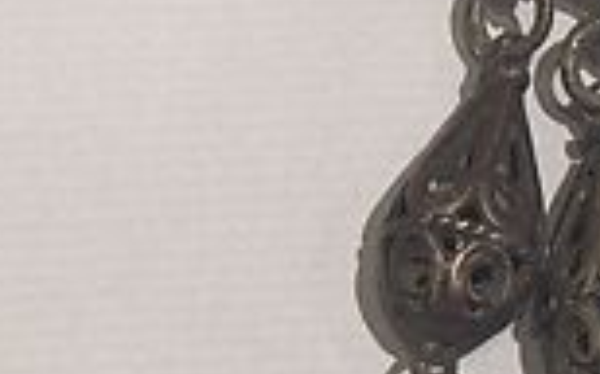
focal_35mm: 120
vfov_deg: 10.7
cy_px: -58
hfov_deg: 17.3
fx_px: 1961
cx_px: 144
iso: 32
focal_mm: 4.15
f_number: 2.2
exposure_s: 1/60
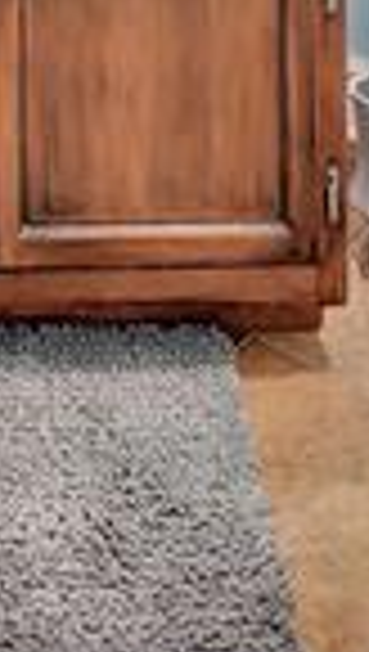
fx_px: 1126
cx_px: 16
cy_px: -531
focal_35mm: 65
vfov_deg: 21.2
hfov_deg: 18.2
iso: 640
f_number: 8
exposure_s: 1/6
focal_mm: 10
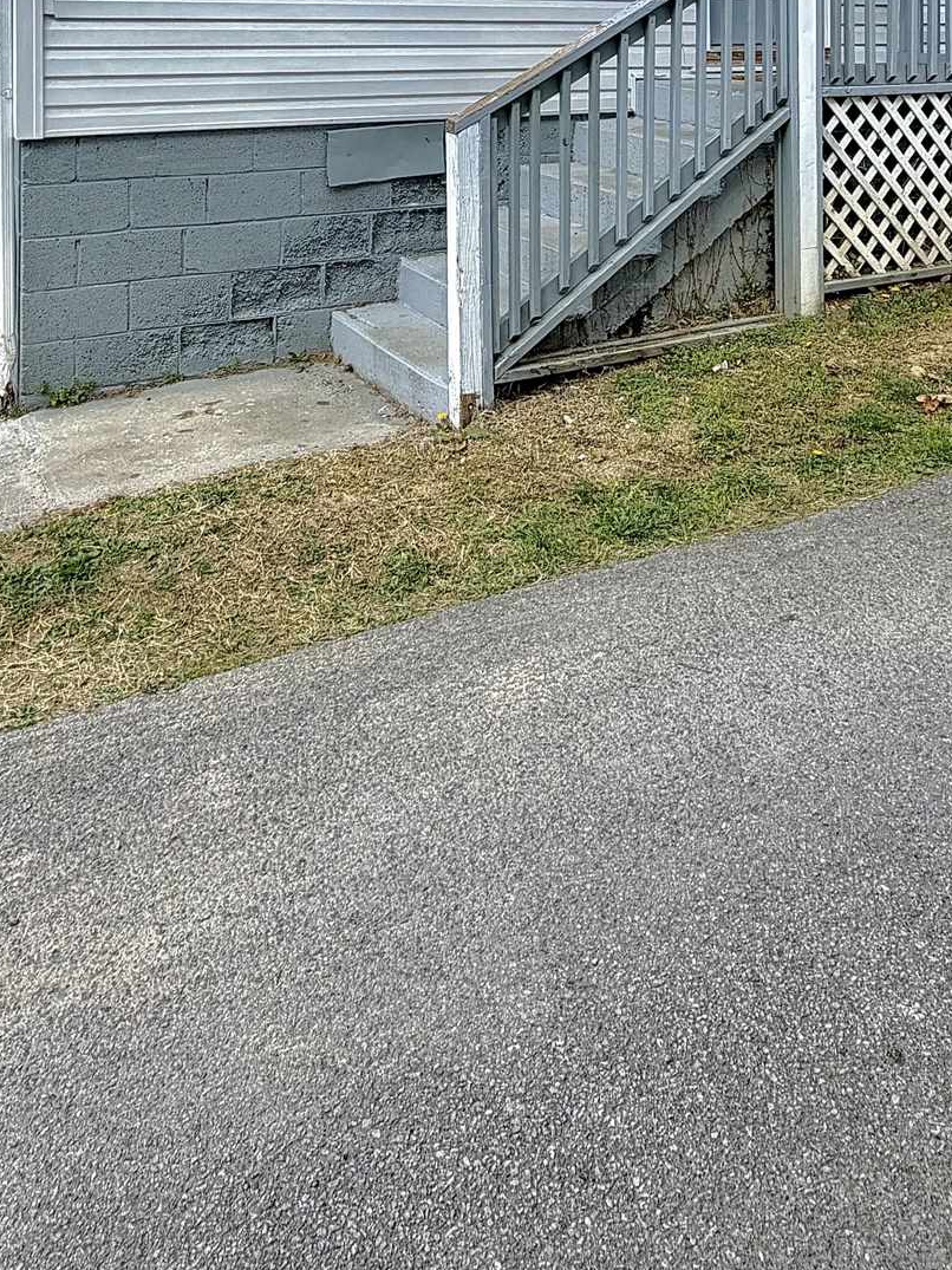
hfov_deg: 46.8
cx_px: 465
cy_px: 25
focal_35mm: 30
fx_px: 1100
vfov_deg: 49.8
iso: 40
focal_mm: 2.22
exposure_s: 1/574
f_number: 2.2
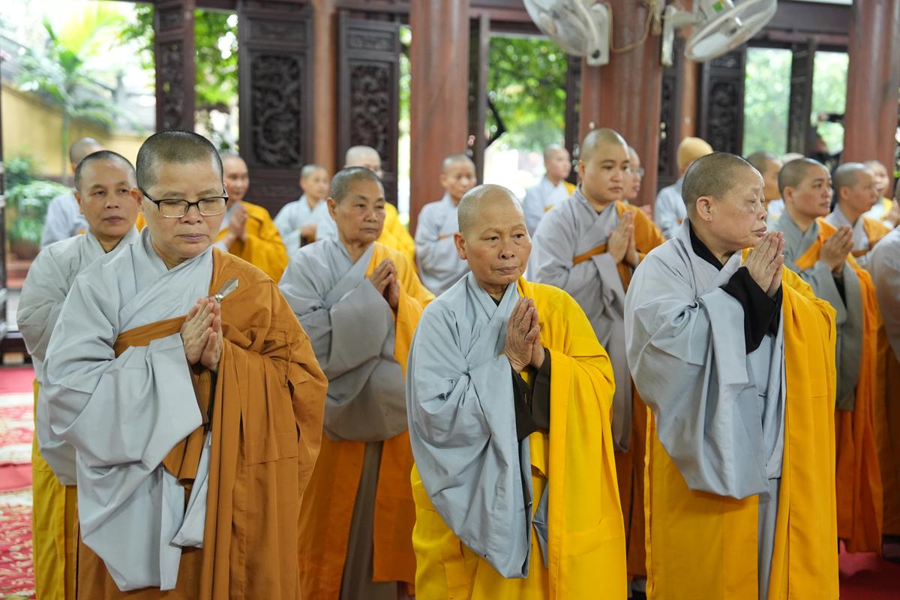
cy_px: 300
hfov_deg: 41.9
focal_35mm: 47
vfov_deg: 28.6
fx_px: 1175
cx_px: 450
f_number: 2.8
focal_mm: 47
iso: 3200
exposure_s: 1/100
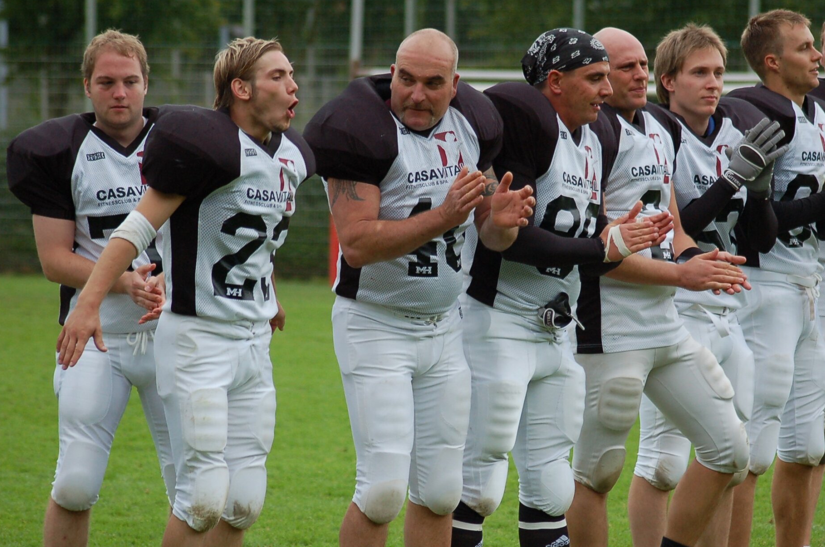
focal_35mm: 214
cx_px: 480
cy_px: 319
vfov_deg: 6.4
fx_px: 4895
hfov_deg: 9.6
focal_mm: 120
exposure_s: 1/500
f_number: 4.2
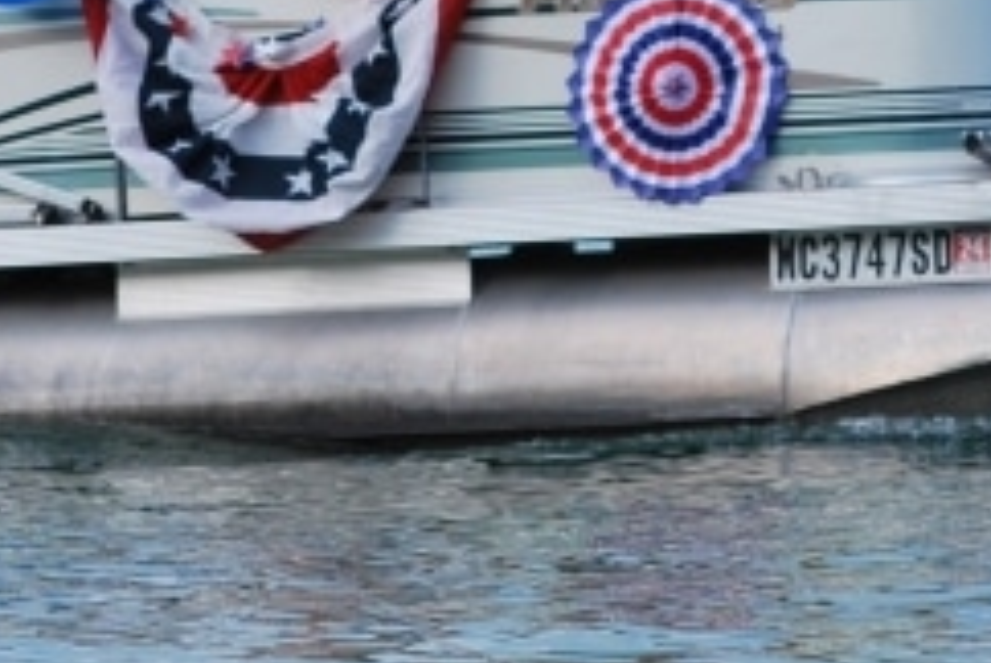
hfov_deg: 3.3
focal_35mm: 633
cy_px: -334
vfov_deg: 2.2
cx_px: 549
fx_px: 17446
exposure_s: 1/500
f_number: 5.6
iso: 200
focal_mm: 102
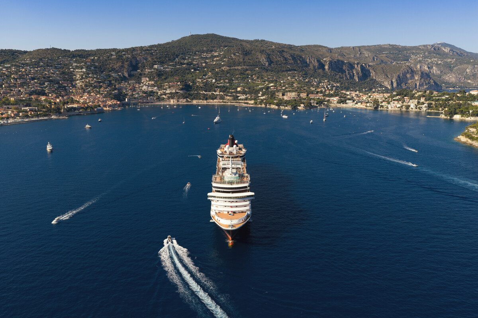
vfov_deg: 46.4
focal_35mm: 28
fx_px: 372
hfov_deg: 65.5
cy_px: 159
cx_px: 239
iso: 100
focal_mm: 14.45
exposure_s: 1/640
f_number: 3.5
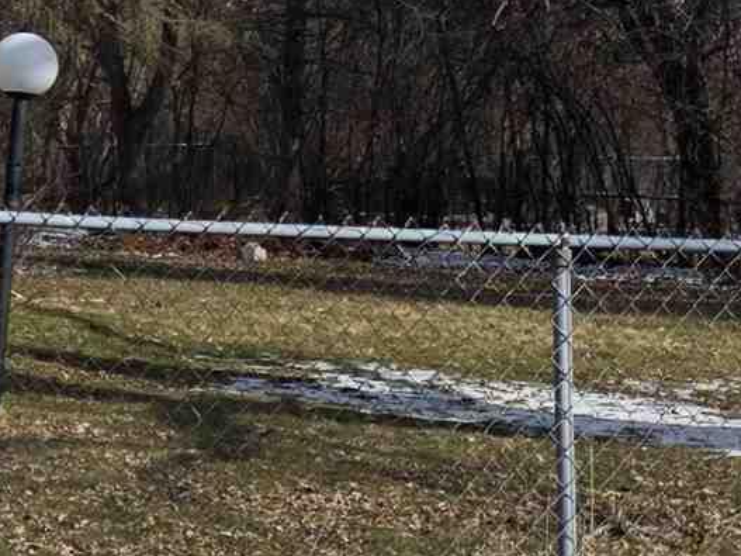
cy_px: -3
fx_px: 2868
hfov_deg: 12.7
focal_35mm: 134
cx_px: -799
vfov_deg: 11.0
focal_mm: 6.3
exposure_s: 1/6809
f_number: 1.7
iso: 80
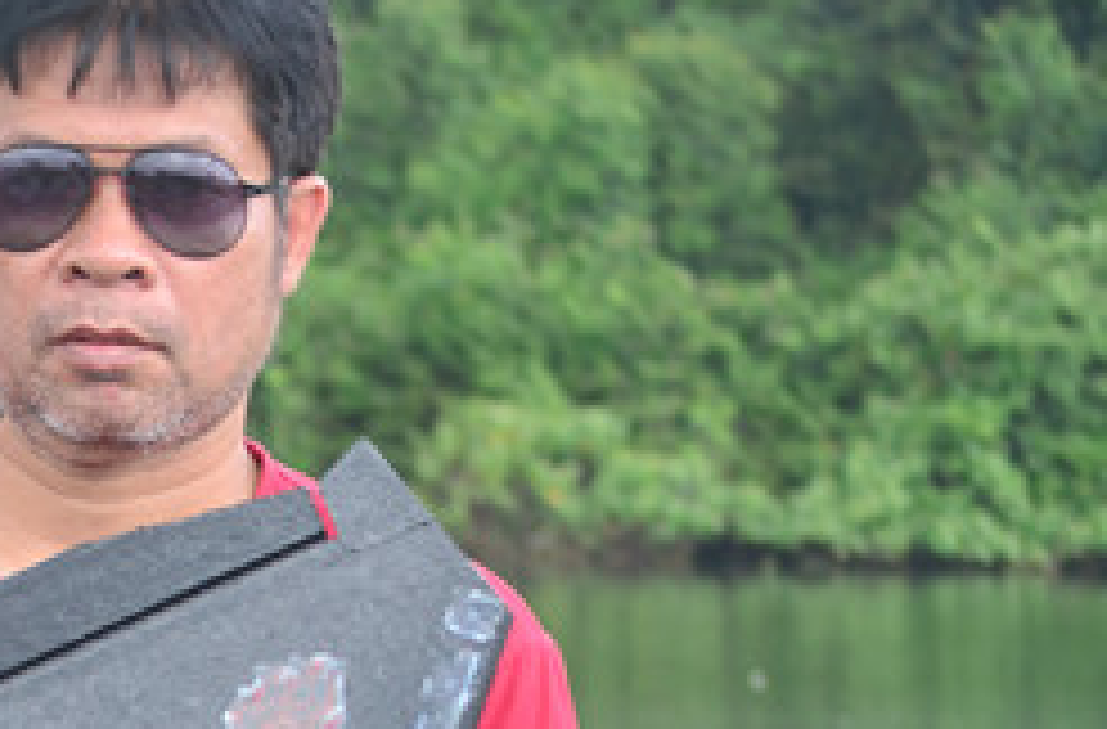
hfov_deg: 7.7
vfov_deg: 5.0
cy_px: 1145
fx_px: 8229
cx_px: -45
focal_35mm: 269
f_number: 5.6
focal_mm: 55
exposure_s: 1/80
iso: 125
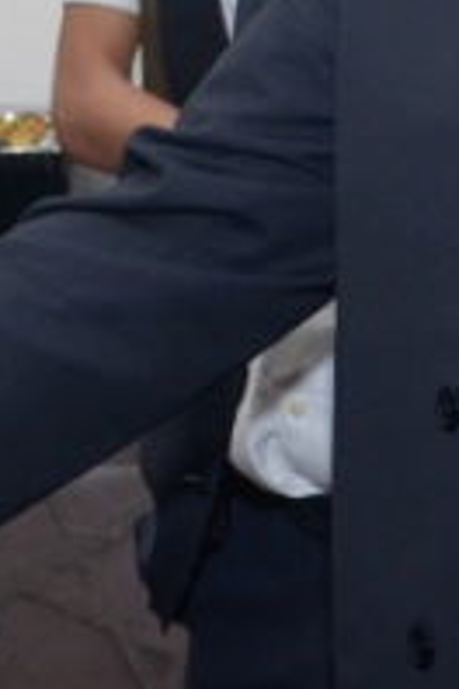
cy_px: -188
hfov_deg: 8.0
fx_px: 3251
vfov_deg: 11.8
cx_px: -177
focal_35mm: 170
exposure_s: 1/160
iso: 800
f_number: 5.6
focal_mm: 22
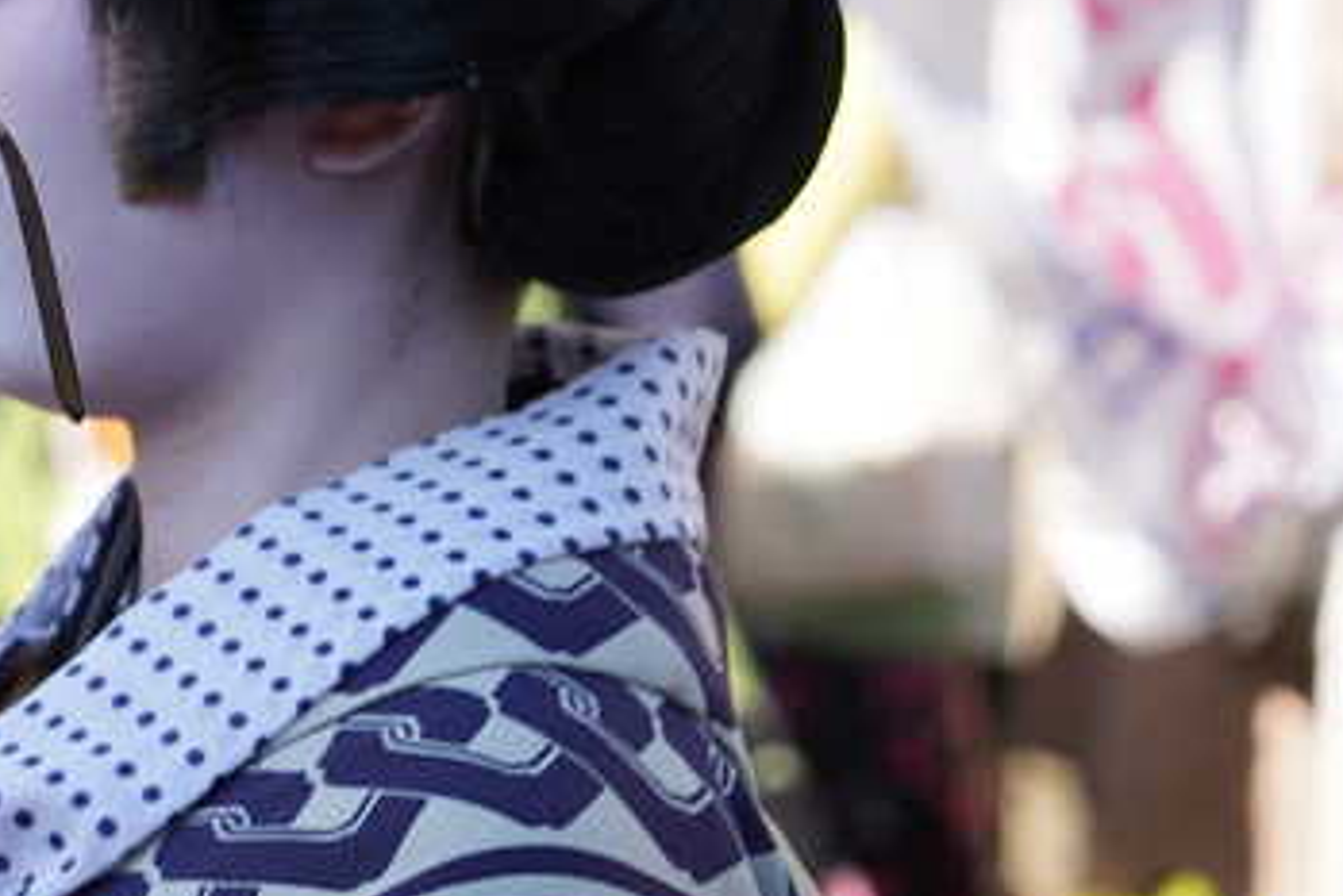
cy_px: 308
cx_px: 450
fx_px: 13472
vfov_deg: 3.8
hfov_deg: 5.7
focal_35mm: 361
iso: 100
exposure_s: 1/200
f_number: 5
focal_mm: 105
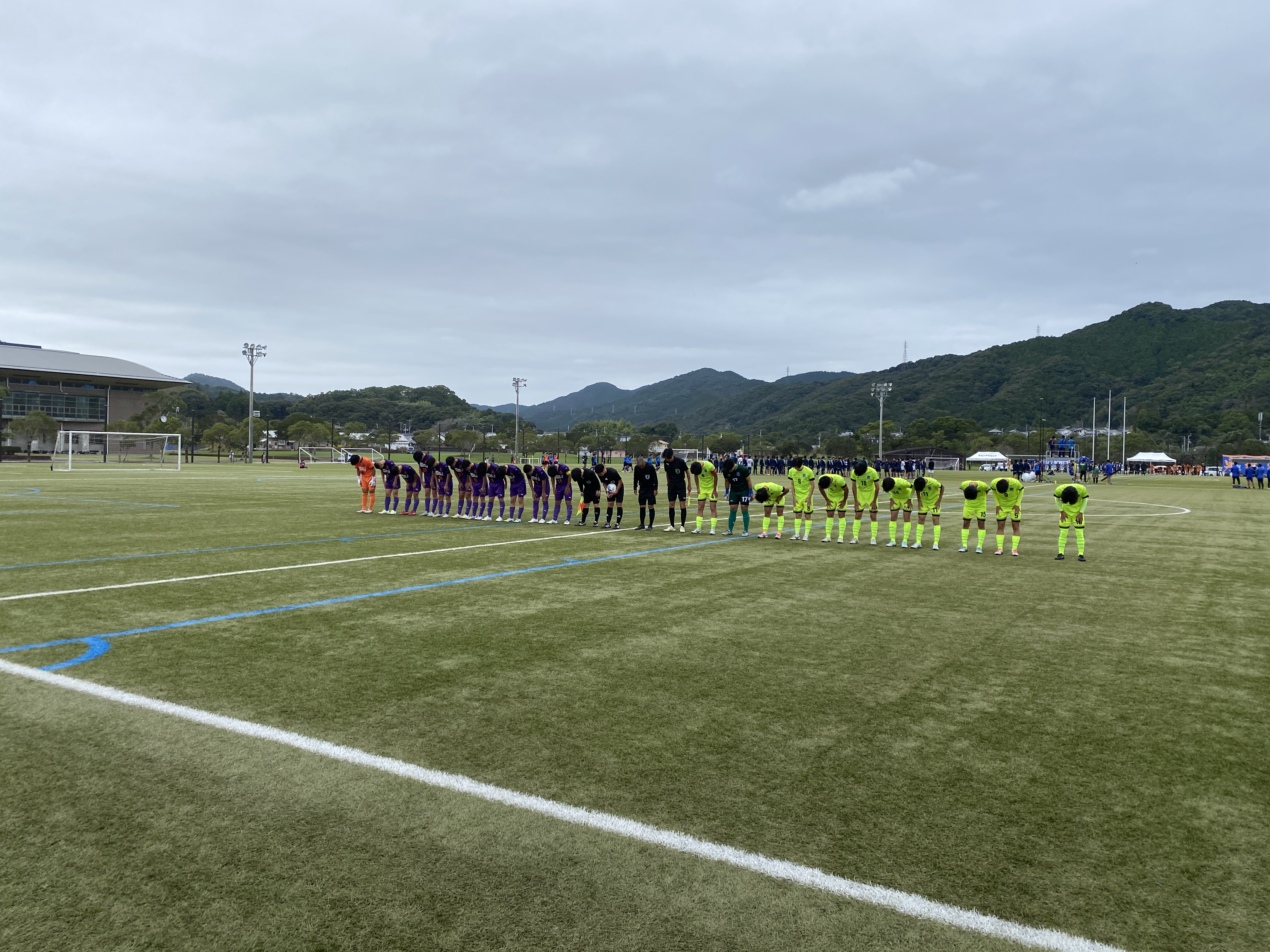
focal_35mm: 26
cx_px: 635
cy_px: 476
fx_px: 954
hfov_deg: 67.3
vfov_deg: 53.1
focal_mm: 4.25
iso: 32
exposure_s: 1/927
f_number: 1.8
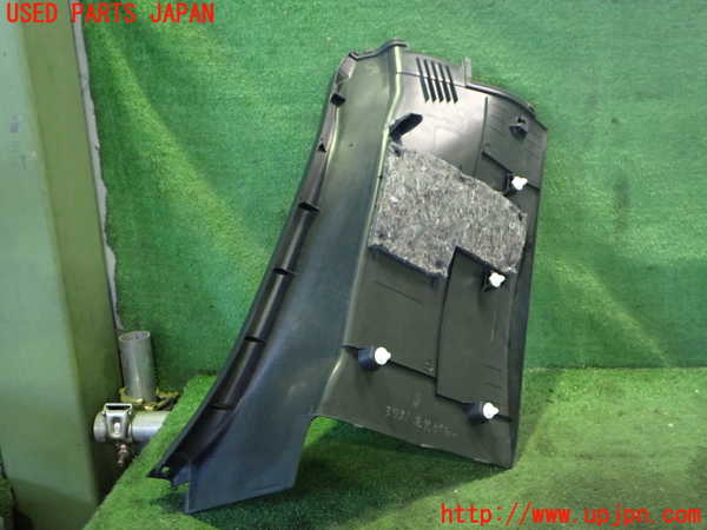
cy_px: 265
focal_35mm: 30
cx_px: 354
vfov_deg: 46.8
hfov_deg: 60.0
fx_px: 613
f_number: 2.3
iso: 800
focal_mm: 5.4
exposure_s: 1/25
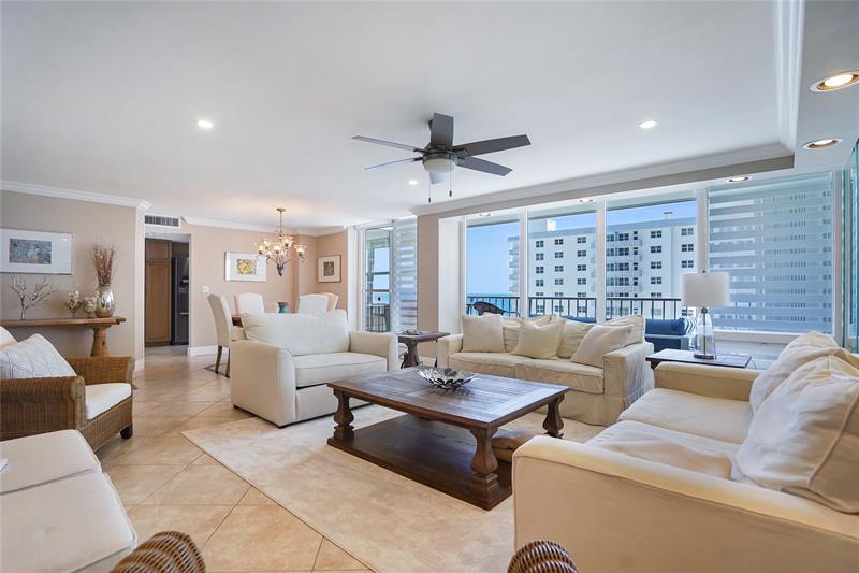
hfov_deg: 96.7
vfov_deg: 73.7
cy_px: 286
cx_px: 430
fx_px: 382
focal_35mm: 16
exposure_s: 1/200
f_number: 5
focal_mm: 16
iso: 640
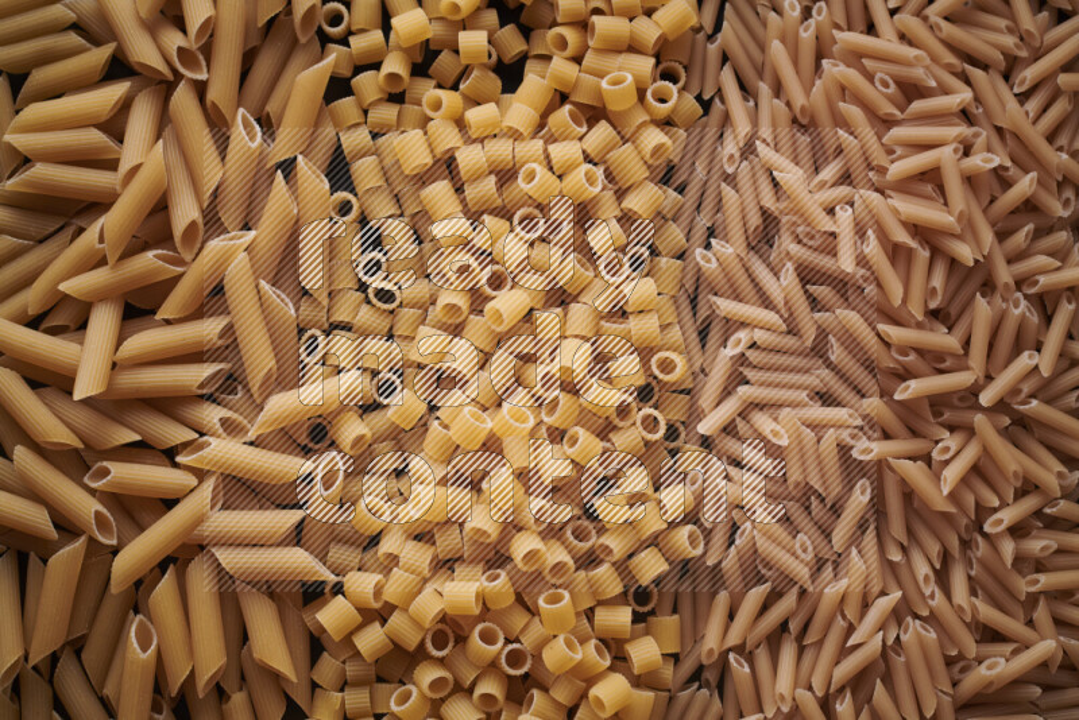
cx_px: 540
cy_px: 360
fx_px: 1499
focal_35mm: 50
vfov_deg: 27.0
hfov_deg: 39.6
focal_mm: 50
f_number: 8
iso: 160
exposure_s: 1/100
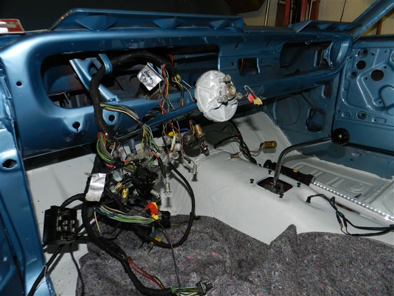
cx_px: 197
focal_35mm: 23
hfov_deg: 73.9
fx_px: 262
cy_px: 148
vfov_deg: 58.9
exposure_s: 1/30
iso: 200
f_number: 3.4
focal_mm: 4
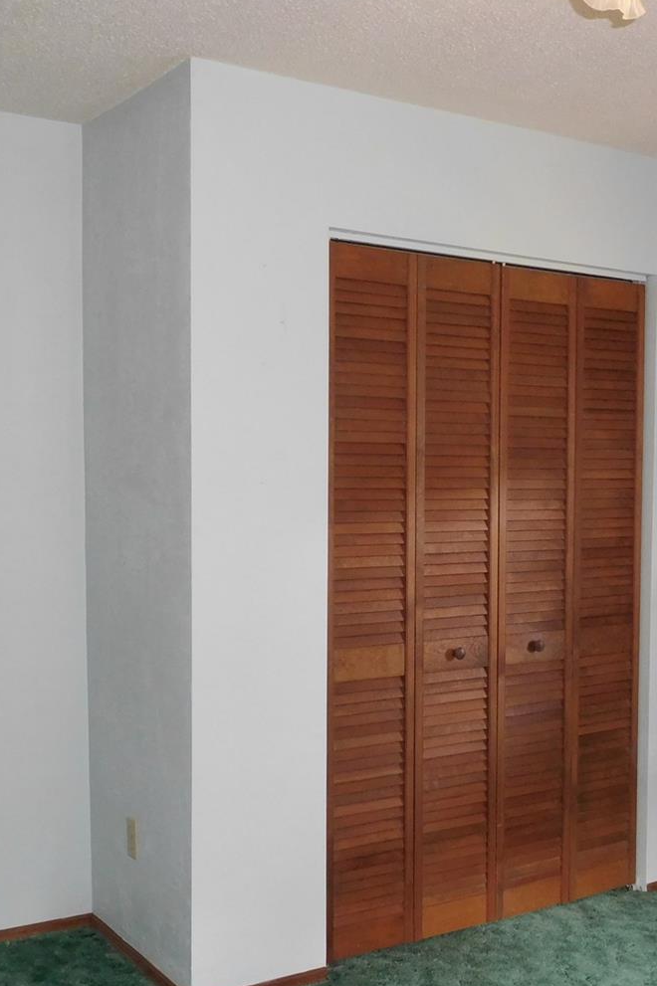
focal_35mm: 42
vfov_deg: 46.4
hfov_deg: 31.7
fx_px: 1150
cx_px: 418
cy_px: 541
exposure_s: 1/30
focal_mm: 4.5
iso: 320
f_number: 3.4
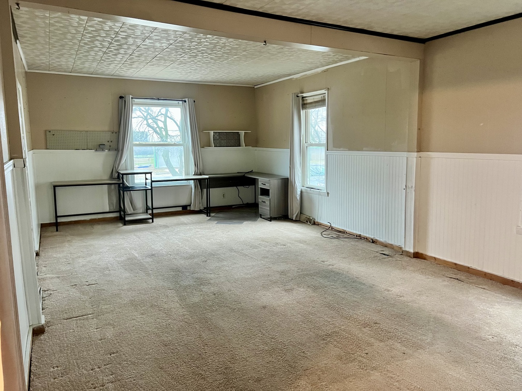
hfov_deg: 67.3
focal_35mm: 26
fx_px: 392
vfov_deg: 53.1
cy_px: 196
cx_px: 261
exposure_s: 1/60
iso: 500
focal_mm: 5.7
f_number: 1.5
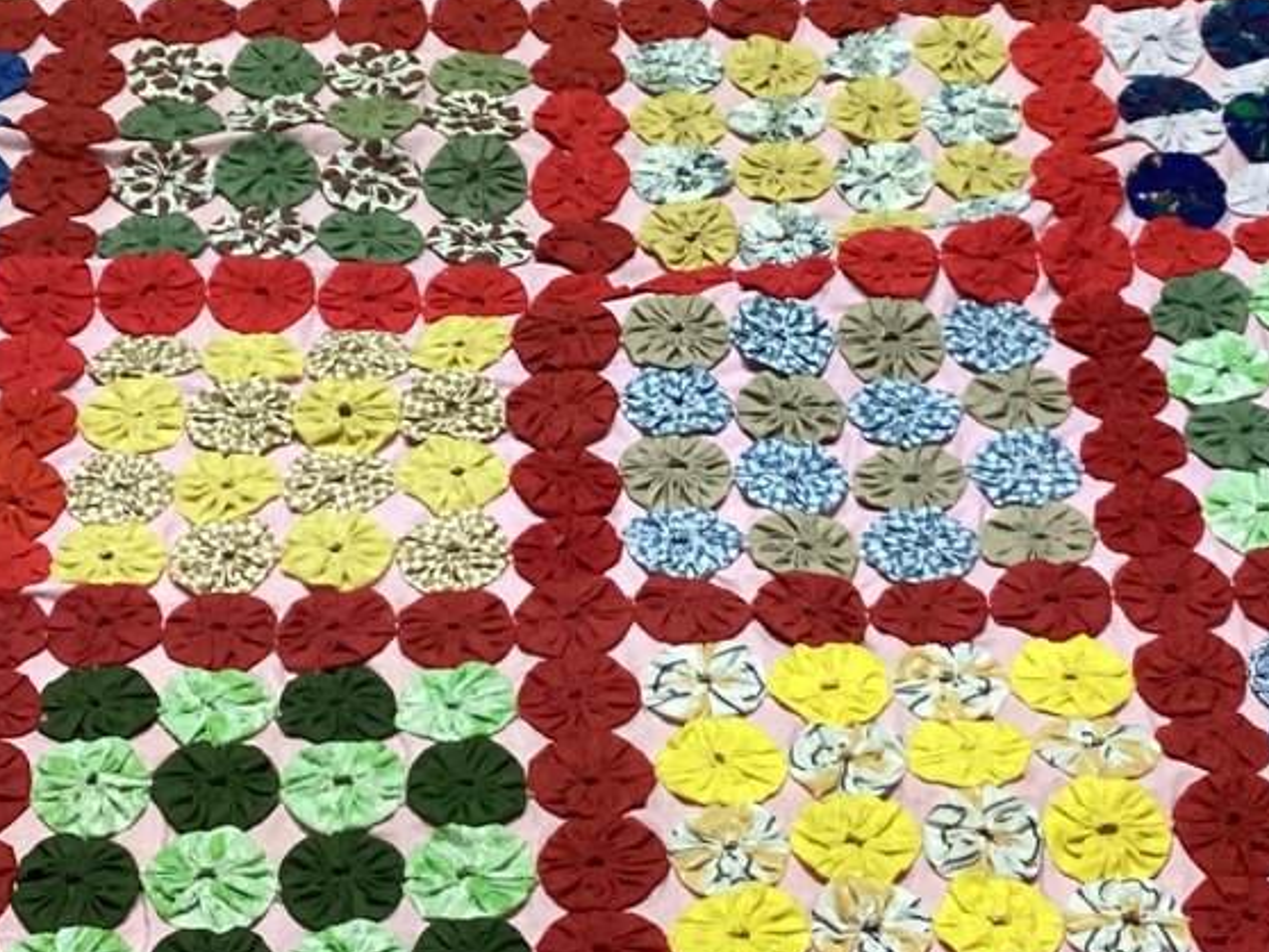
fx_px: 3081
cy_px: 367
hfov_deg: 23.3
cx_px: 713
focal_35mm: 84
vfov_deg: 17.6
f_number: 2.4
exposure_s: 1/50
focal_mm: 3.3
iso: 250
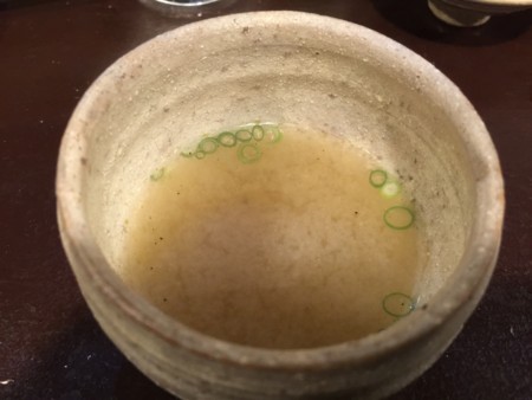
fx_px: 446
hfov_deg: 61.6
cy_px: 200
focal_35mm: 29
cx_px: 266
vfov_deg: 48.3
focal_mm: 4.15
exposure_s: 1/10
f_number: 2.2
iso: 125
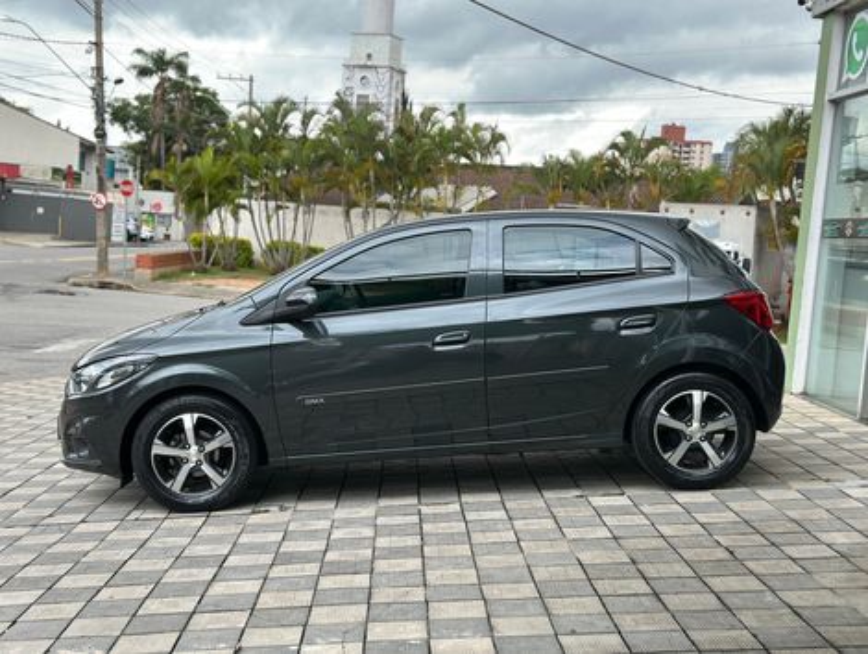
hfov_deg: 39.6
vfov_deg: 30.3
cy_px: 327
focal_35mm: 48
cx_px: 434
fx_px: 1205
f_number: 1.78
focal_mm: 6.86
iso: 80
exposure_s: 1/762
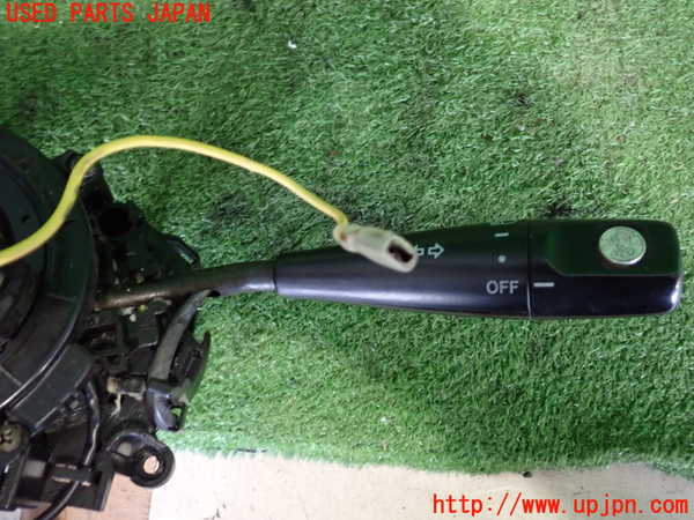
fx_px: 642
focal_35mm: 32
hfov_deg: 56.8
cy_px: 260
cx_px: 347
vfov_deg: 44.2
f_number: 2.4
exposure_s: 1/20
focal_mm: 5.79
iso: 800
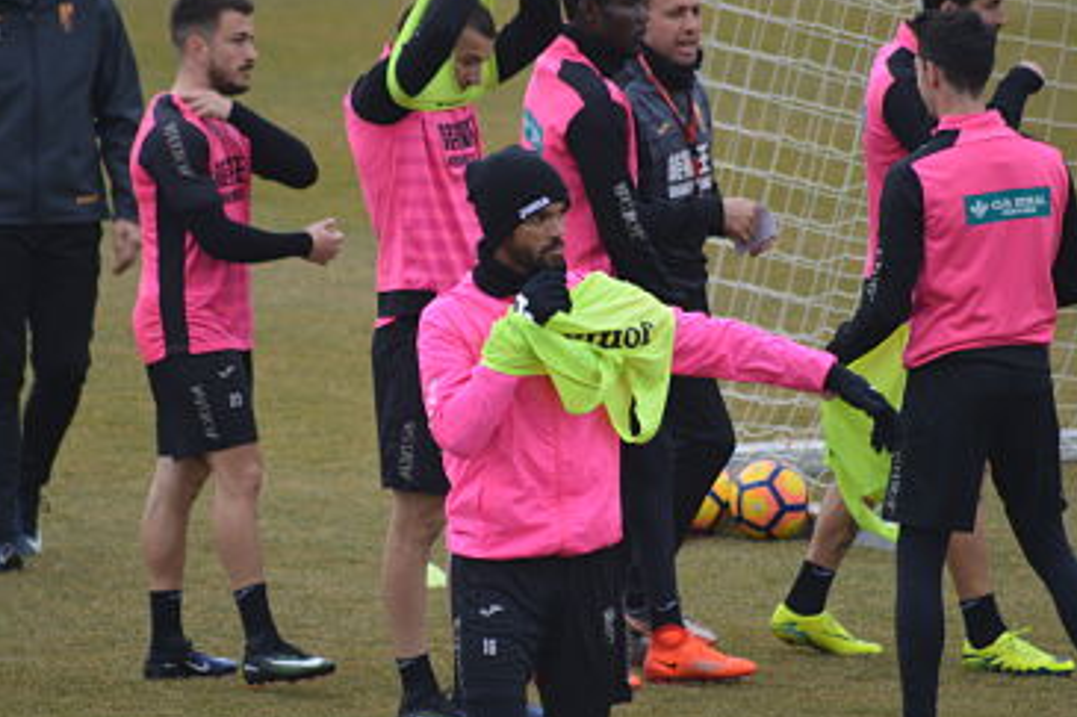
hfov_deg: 4.2
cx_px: 537
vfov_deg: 2.8
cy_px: 345
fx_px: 14742
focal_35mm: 493
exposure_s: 1/500
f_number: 5.6
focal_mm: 300
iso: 640
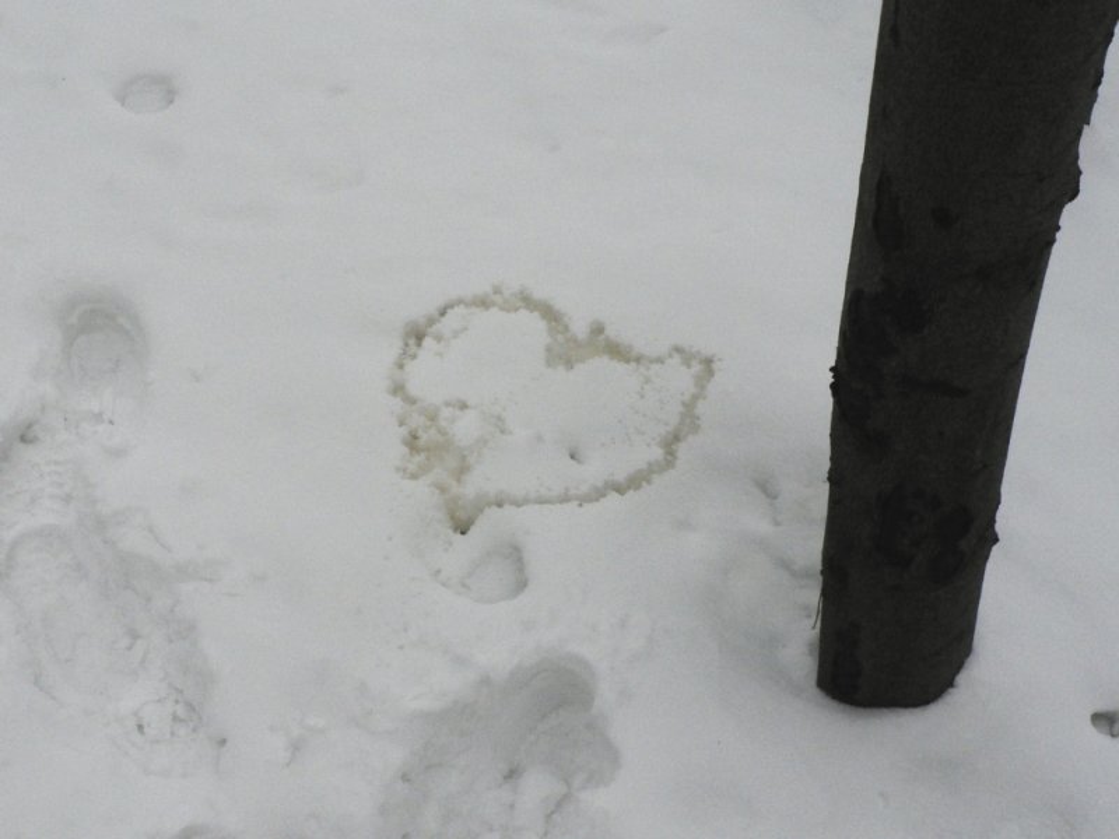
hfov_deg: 51.4
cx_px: 560
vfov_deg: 39.7
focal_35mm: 36
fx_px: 1164
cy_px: 420
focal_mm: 6
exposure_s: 1/800
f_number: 8
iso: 400
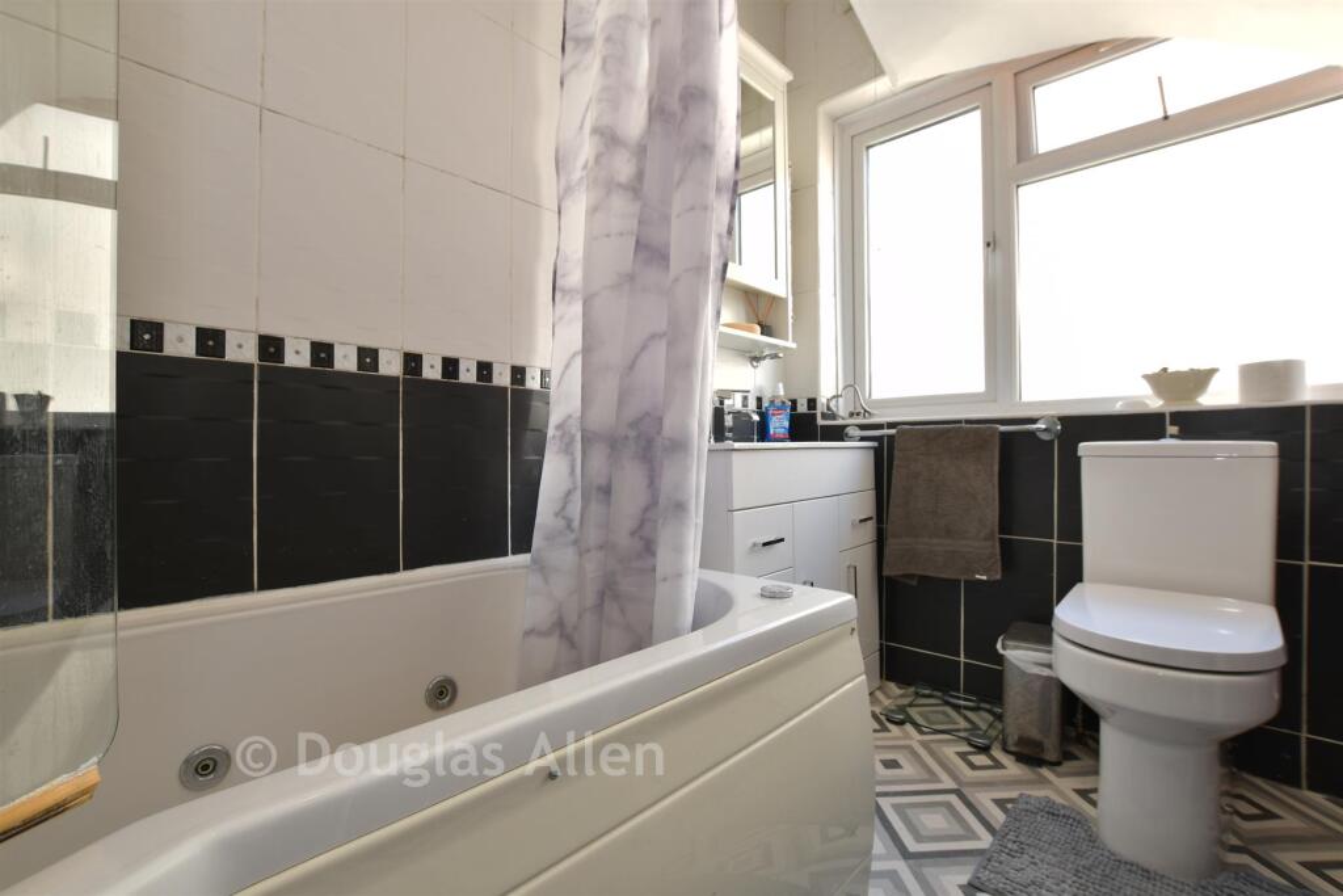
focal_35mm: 15
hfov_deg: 100.4
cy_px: 448
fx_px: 560
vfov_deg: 77.3
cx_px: 672
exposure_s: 1/3
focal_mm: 10
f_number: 8
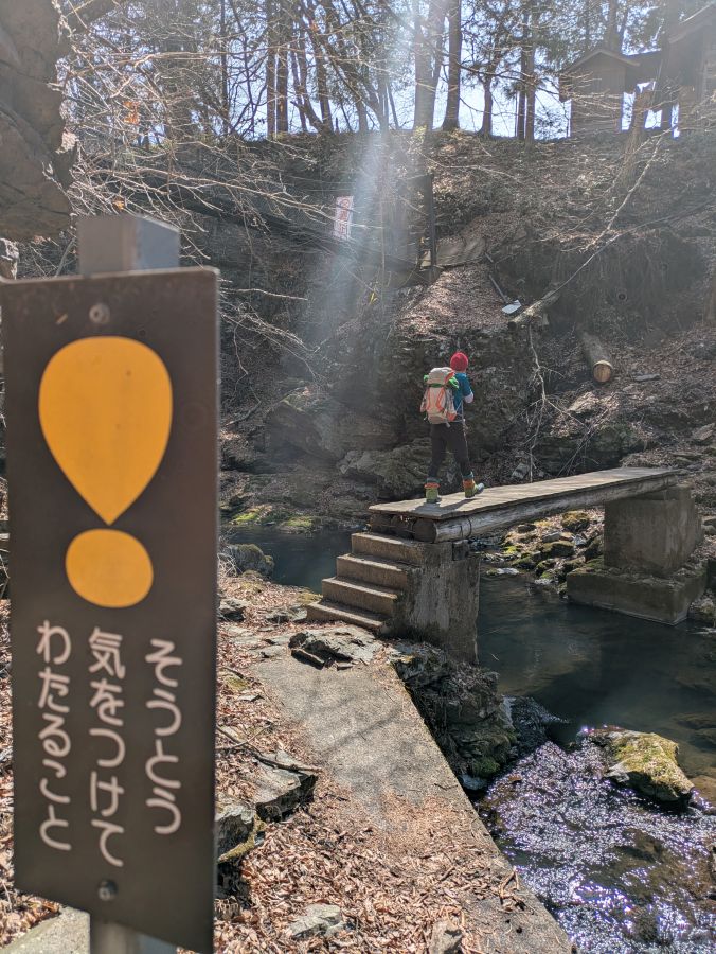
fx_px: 689
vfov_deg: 69.4
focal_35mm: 25
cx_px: 358
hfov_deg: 54.9
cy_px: 477
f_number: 1.89
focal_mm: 5.43
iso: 42
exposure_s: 1/1110
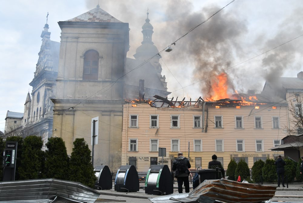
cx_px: 152
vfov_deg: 36.9
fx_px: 303
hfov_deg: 53.1
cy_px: 102
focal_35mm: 36
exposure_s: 1/200
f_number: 4.5
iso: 100
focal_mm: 24
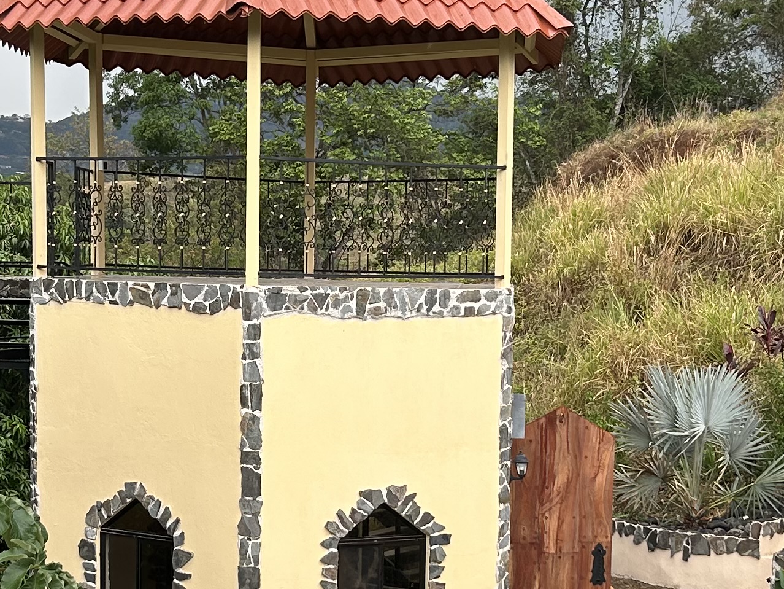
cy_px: 407
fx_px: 1858
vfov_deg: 17.9
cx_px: 334
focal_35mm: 82
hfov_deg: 23.8
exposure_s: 1/957
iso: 50
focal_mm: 5.7
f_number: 1.5
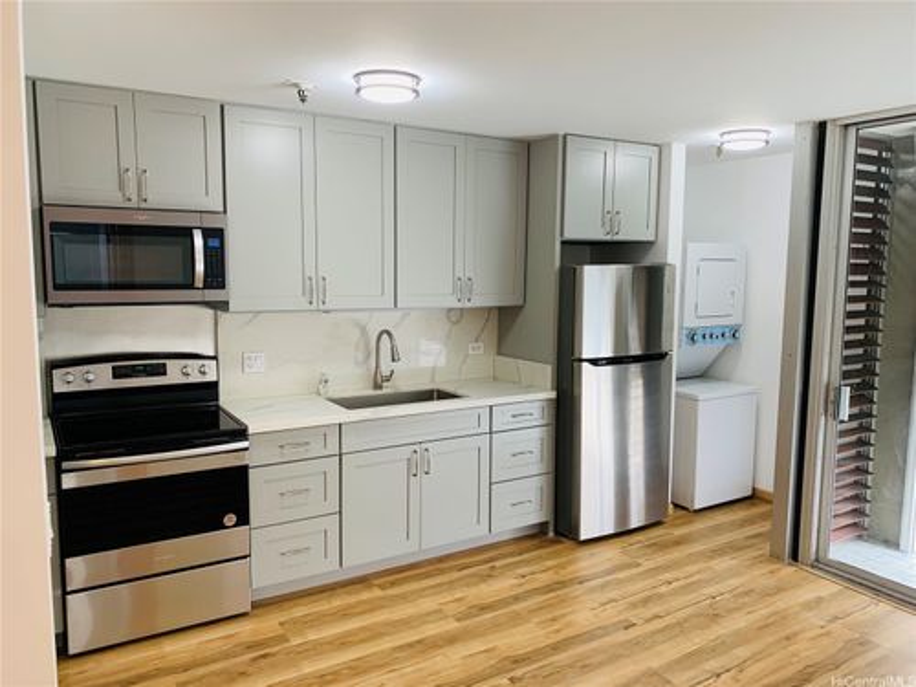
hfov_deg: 67.3
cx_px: 458
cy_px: 344
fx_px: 688
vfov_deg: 53.1
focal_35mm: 26
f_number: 1.8
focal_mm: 4.25
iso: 100
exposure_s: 1/80
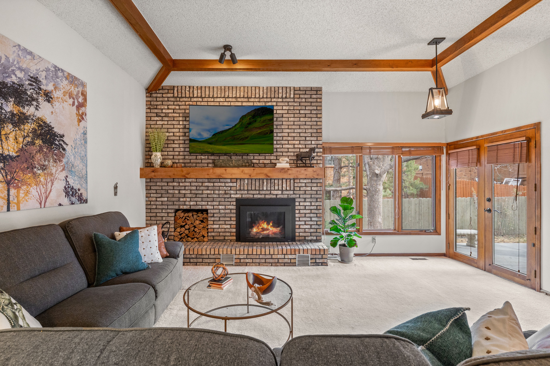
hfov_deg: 96.8
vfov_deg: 73.7
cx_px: 275
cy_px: 183
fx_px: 244
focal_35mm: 16
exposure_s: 1/20
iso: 800
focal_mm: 16
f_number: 8
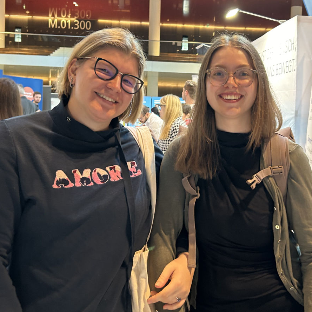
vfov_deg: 52.5
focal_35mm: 31
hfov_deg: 52.5
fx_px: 316
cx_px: 155
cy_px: 156
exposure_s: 1/50
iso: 160
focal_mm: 5.7
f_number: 1.5
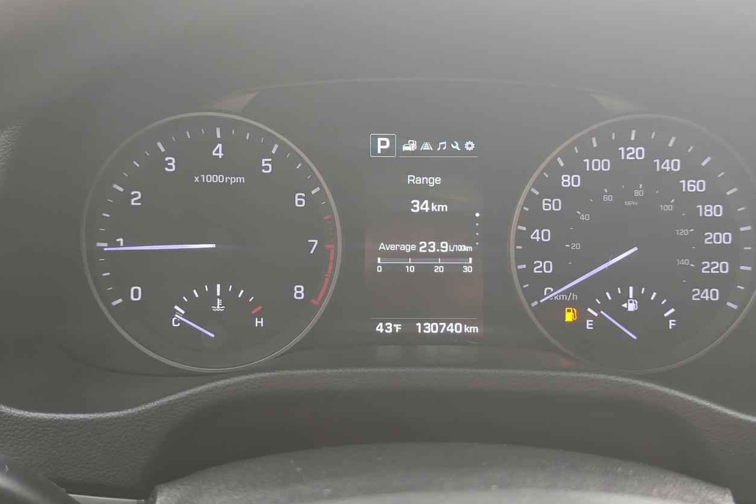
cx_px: 380
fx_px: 1071
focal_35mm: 51
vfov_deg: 26.5
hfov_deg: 38.9
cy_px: 272
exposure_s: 1/85.4
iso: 130
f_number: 1.85
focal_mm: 6.81
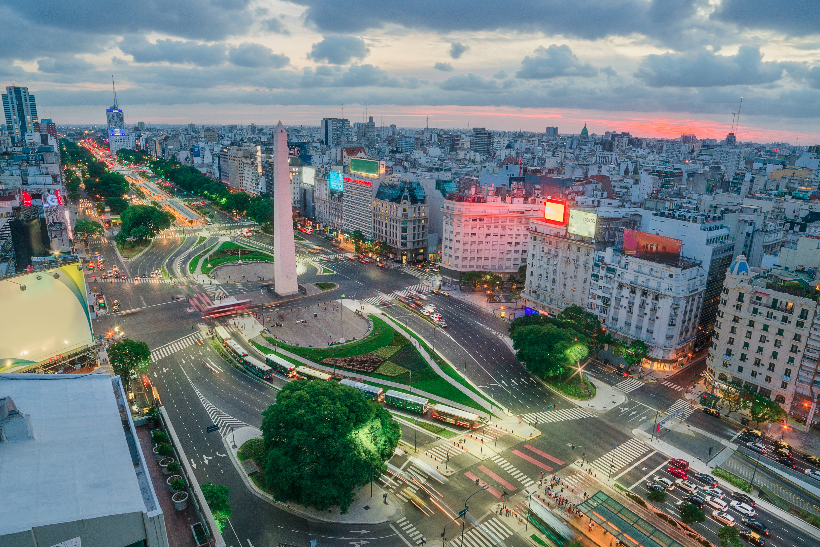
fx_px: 478
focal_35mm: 21
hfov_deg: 81.2
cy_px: 274
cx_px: 410
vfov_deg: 59.5
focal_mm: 14
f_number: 16
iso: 100
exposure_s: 1
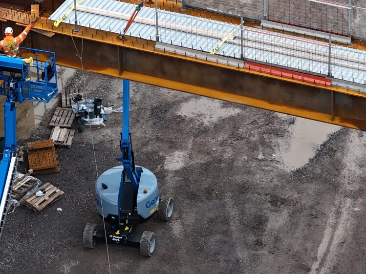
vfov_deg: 7.9
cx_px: 301
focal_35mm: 187
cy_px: 97
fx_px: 1976
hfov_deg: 10.5
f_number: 2.8
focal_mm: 19.35
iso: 100
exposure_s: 1/40
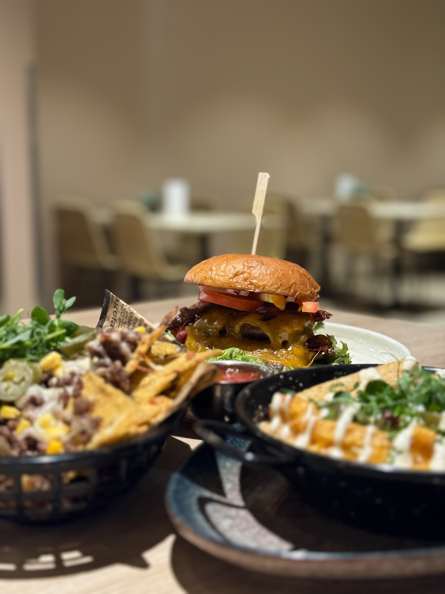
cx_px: 222
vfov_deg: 39.7
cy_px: 297
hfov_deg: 30.3
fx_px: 823
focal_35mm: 48
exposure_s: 1/50
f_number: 1.78
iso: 250
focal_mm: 6.76
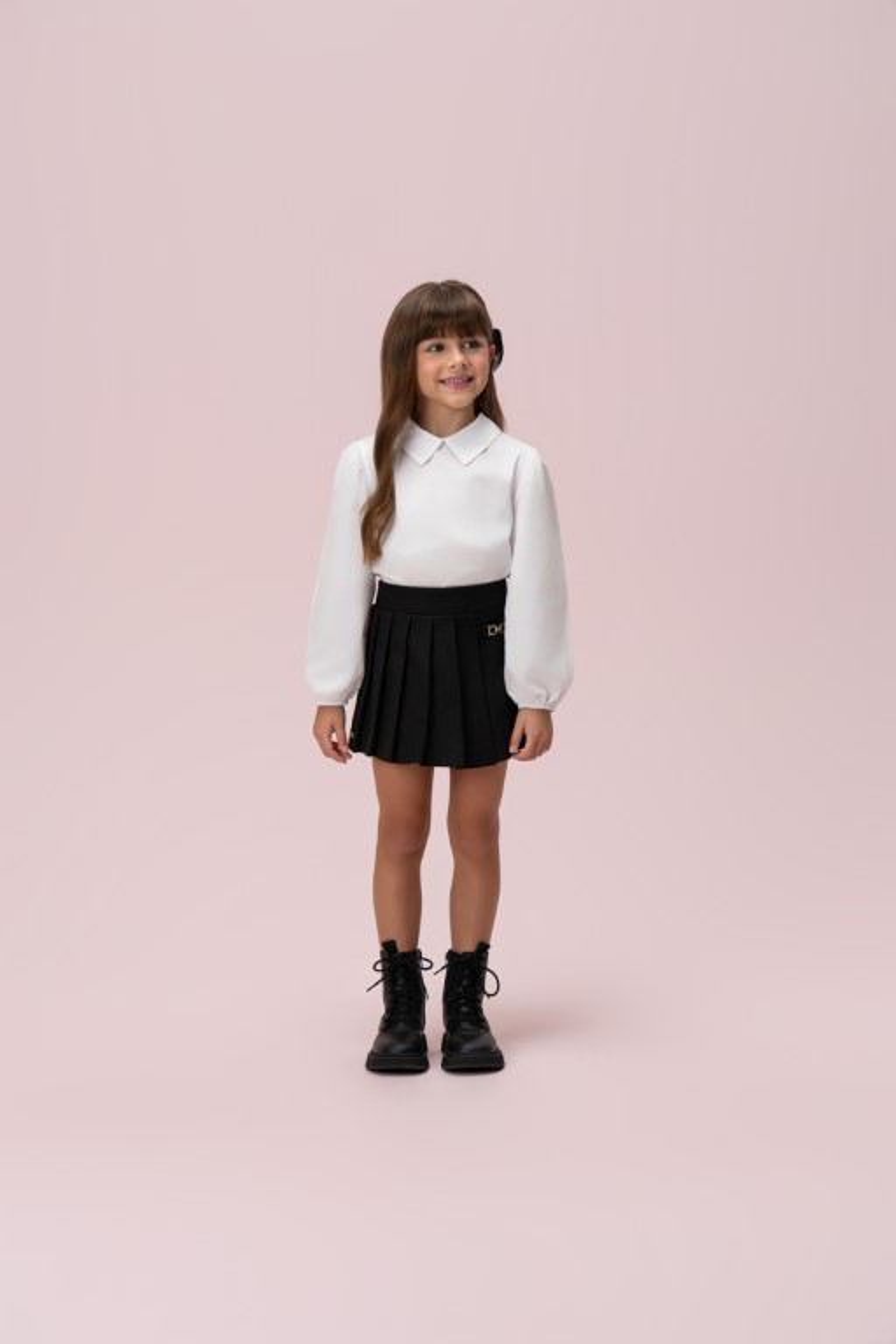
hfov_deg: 18.9
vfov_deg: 28.1
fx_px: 2688
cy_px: 672
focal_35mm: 72
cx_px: 448
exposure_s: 1/160
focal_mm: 72
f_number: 8
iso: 100
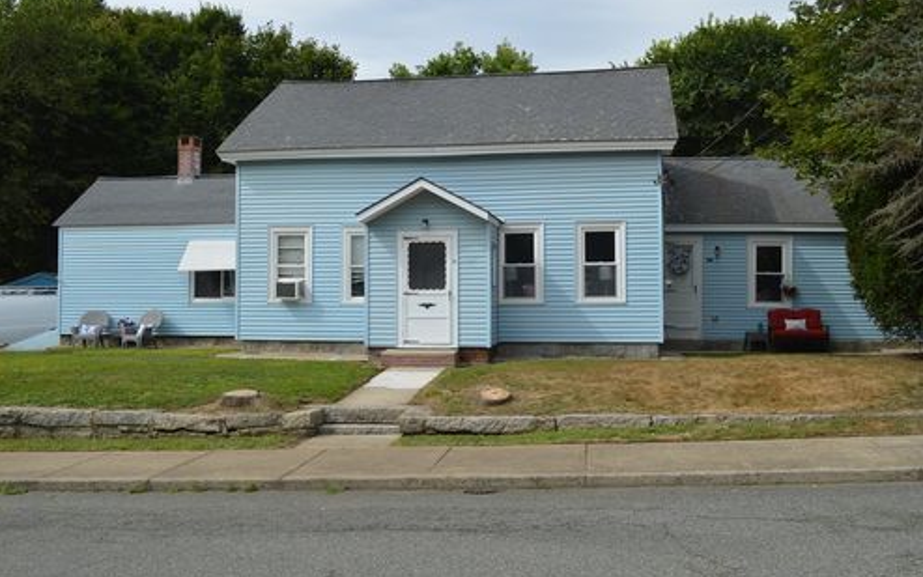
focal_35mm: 34
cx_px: 465
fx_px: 855
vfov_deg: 37.3
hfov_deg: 56.7
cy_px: 298
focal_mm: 22
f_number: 8
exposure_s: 1/250
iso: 100
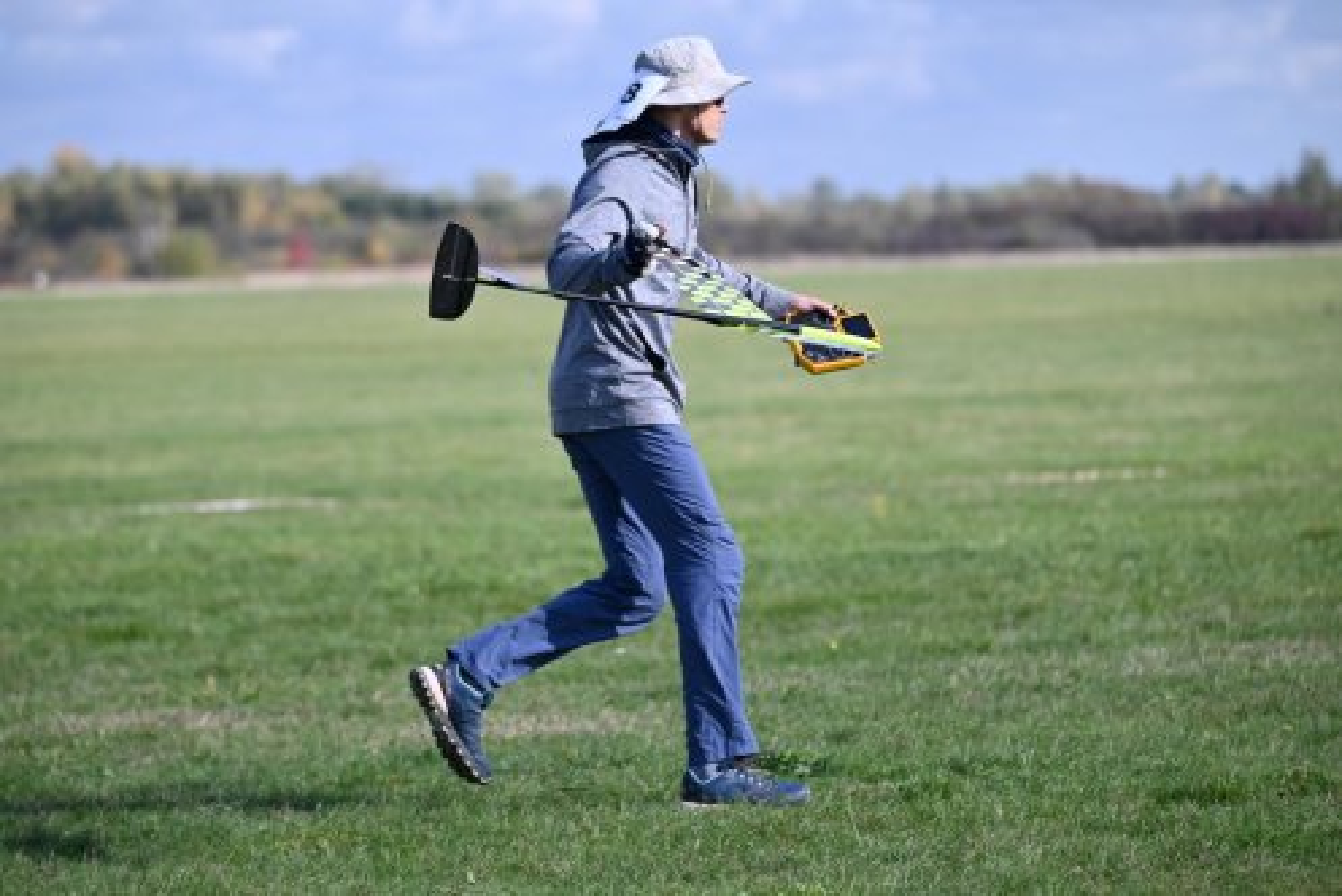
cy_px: 448
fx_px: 8579
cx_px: 671
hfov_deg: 8.9
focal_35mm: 230
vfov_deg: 6.0
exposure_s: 1/2000
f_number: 5.6
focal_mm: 230
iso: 640
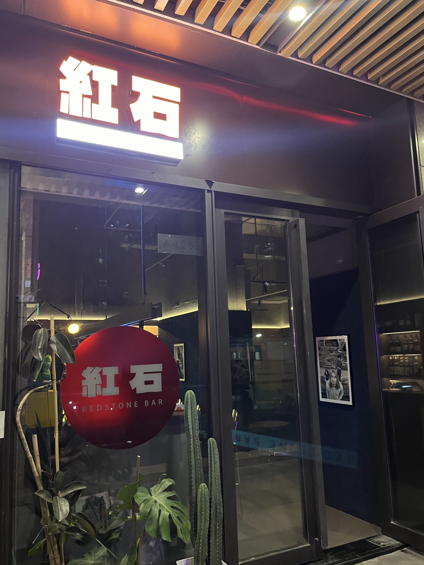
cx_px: 207
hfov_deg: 51.3
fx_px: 441
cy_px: 293
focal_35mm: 27
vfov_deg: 65.3
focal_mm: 5.1
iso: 250
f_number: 1.6
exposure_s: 1/50
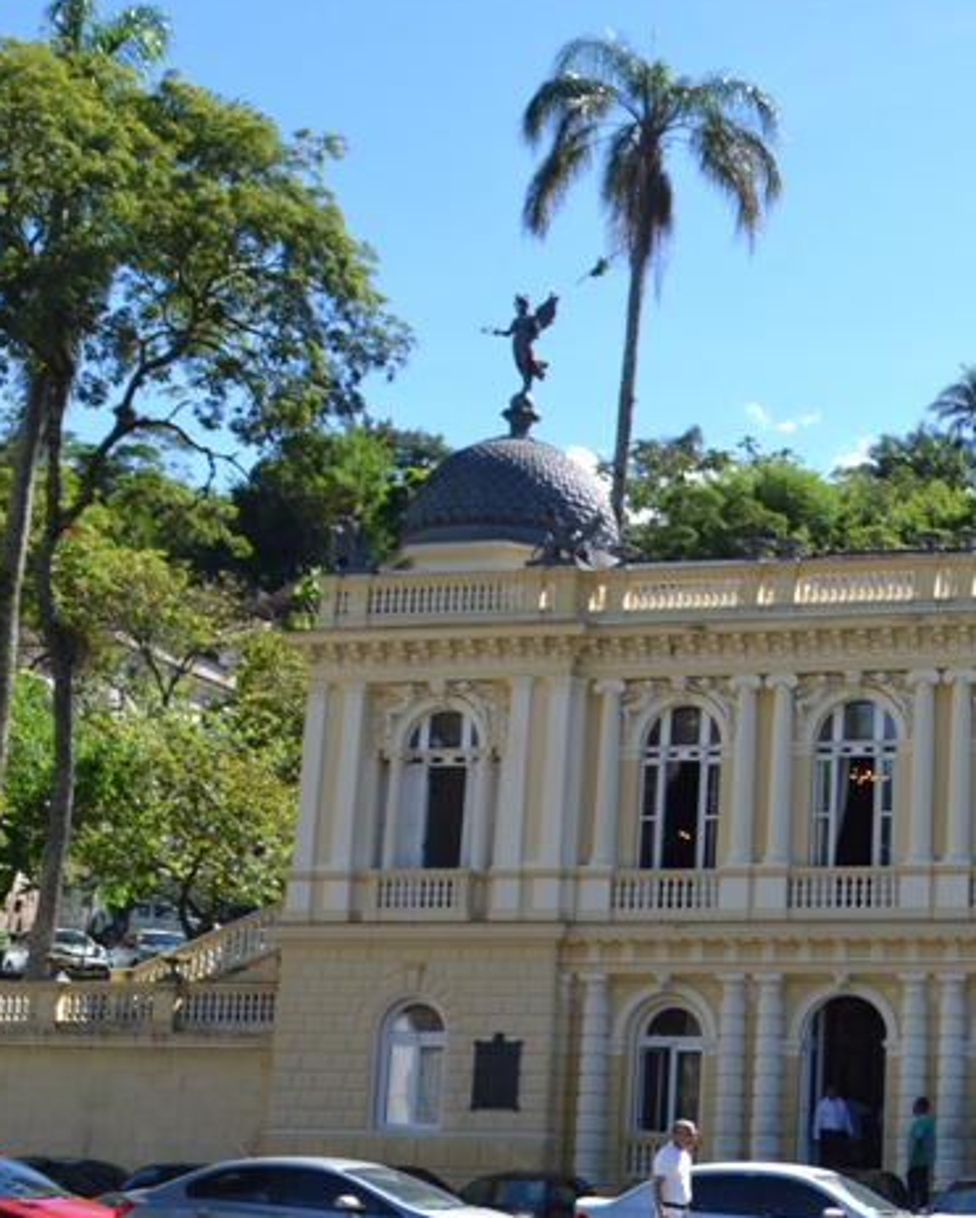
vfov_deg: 33.5
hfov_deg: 25.0
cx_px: 1102
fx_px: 2020
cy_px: 691
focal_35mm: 56
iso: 100
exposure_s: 1/200
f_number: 7.1
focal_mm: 18
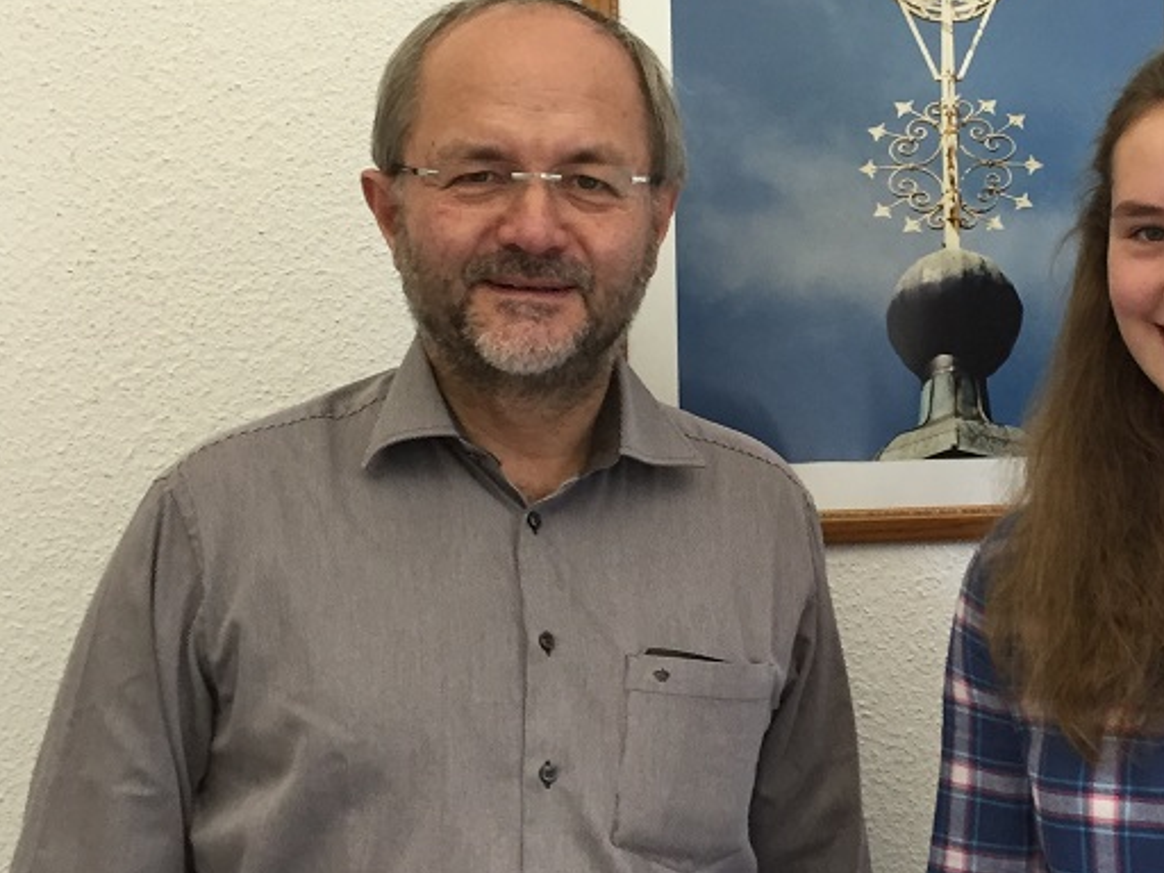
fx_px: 2051
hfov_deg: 31.0
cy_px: 346
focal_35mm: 61
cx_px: 912
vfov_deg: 24.0
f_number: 2.2
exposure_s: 1/30
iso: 125
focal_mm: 4.15
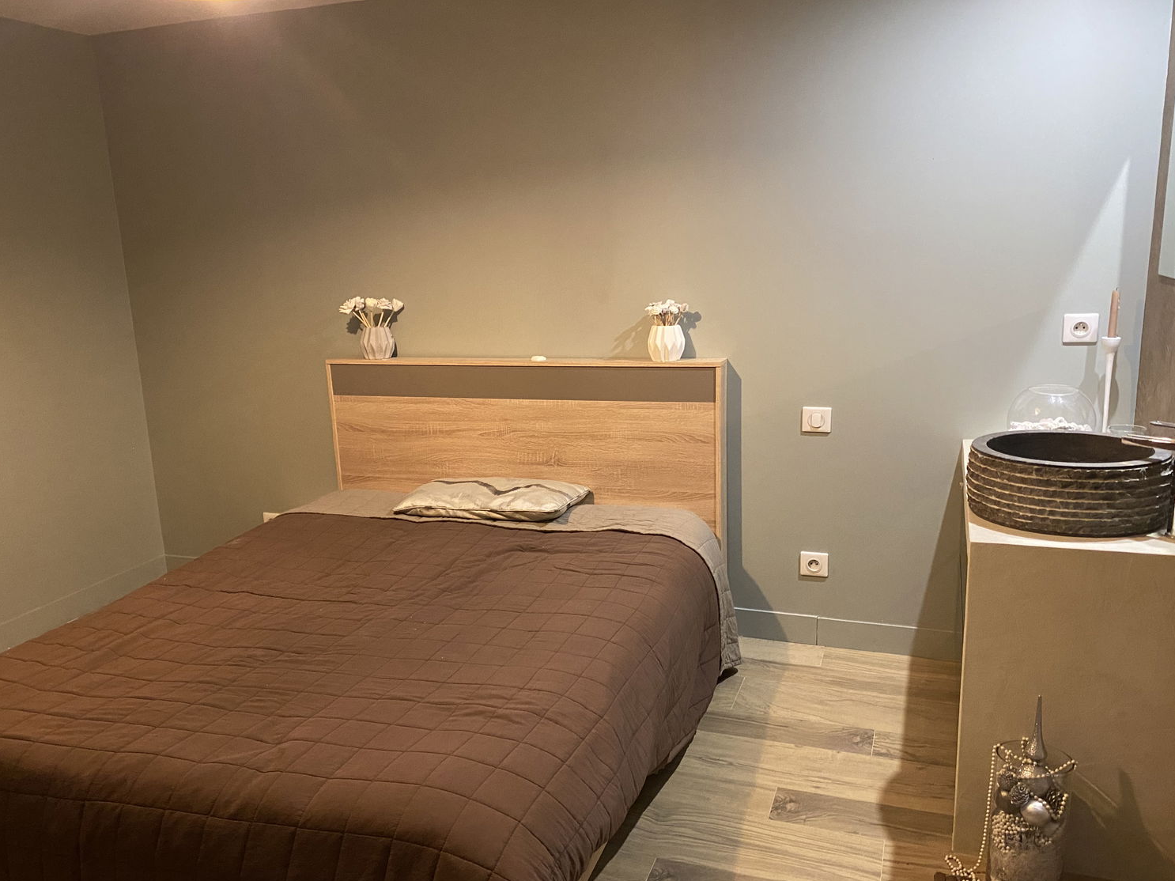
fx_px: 950
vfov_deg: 49.7
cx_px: 580
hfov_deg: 63.4
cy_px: 474
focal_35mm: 28
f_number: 1.8
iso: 500
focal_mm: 4.25
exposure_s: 1/33
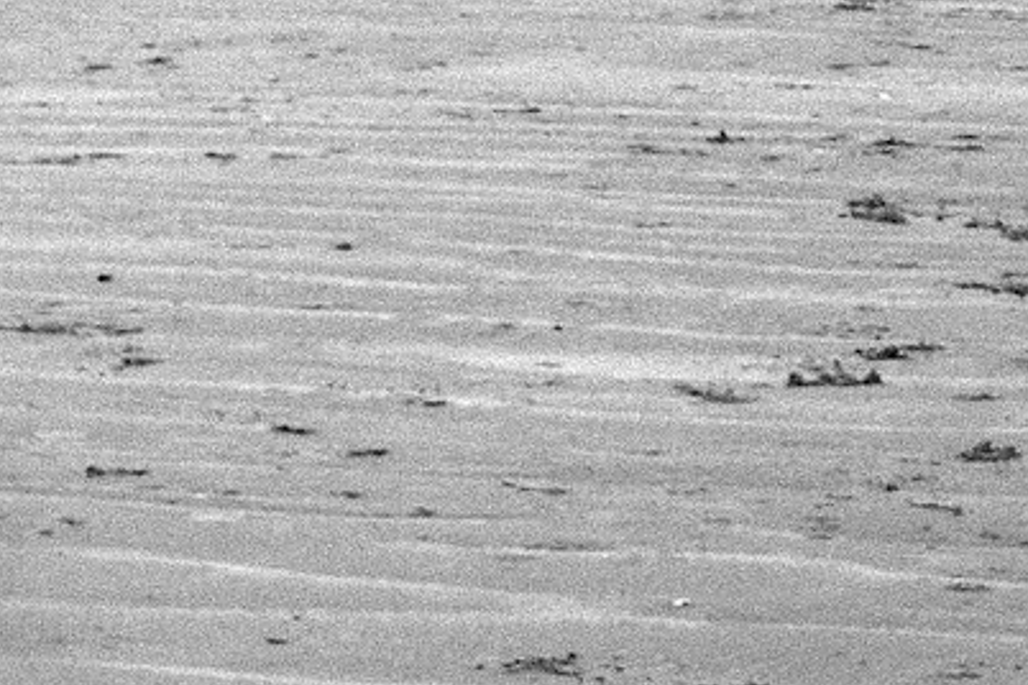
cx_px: -1013
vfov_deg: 6.3
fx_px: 5968
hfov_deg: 9.2
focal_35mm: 209
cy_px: 1566
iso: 200
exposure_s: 1/640
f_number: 2.8
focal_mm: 27
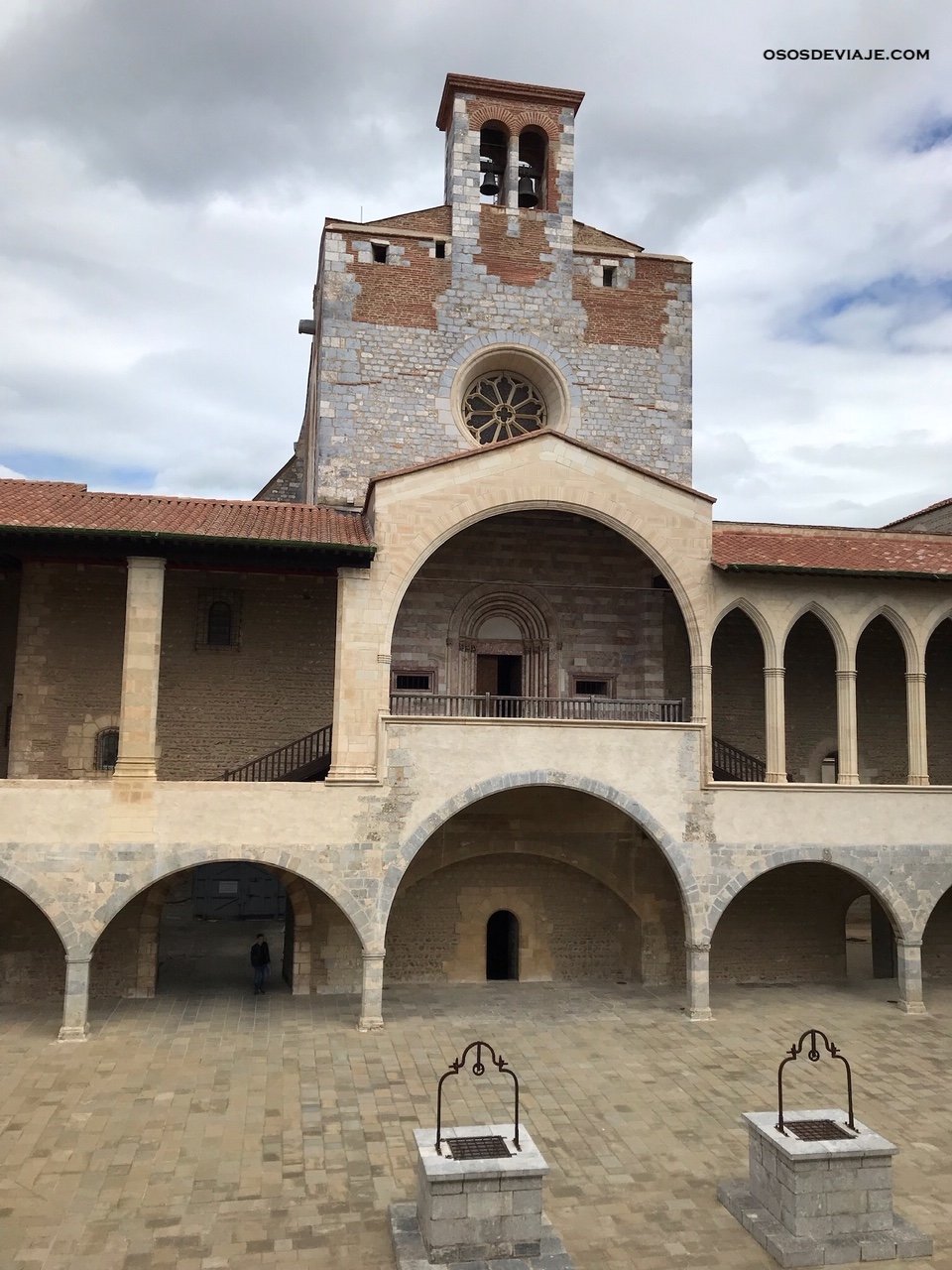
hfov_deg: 49.7
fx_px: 1027
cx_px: 476
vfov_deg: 63.4
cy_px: 635
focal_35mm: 28
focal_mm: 3.99
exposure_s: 1/3195
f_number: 1.8
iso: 20
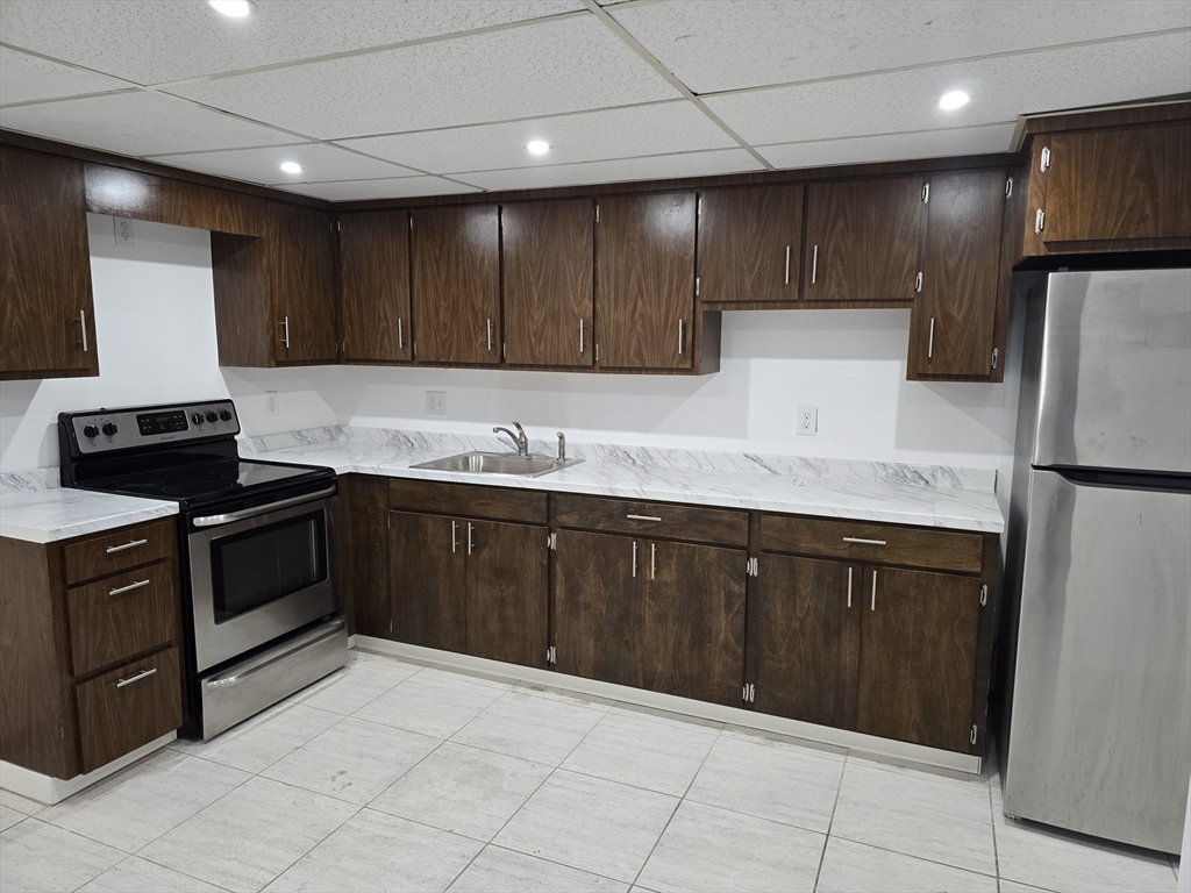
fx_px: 791
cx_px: 596
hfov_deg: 73.9
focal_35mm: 23
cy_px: 446
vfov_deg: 58.9
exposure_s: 1/120
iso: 320
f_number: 1.7
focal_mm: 6.3
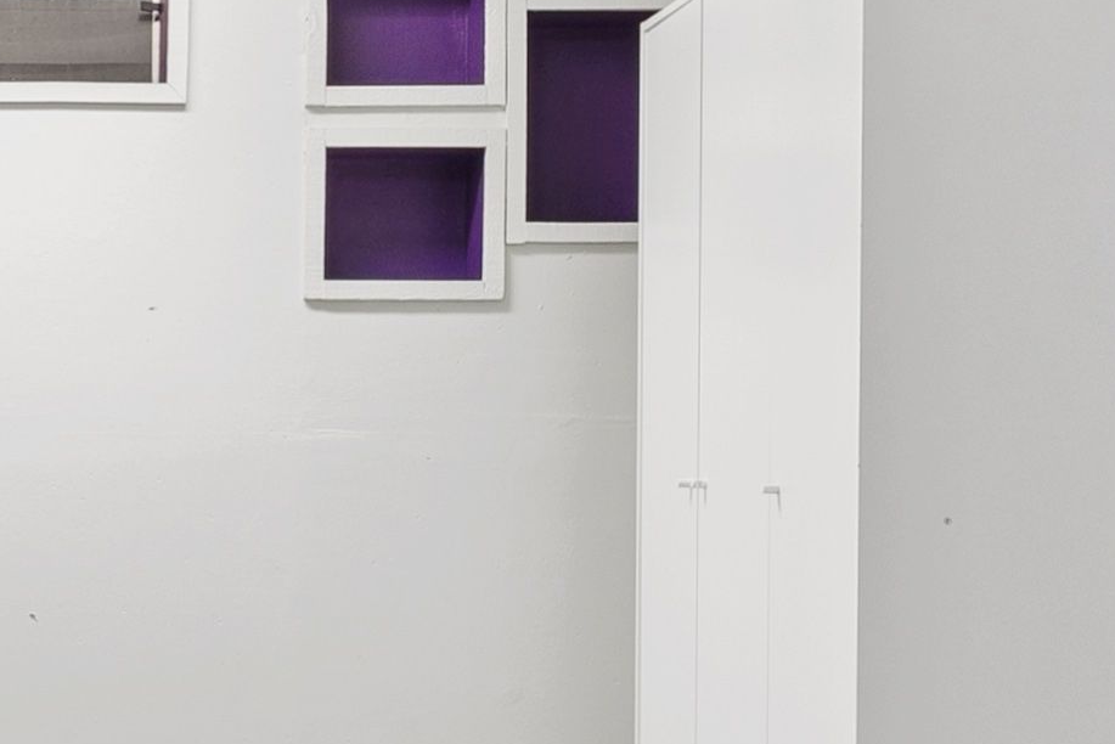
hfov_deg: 25.7
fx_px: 2293
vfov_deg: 18.4
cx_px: -49
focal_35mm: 74
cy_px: 432
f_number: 8
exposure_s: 1/15
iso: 500
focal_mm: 16
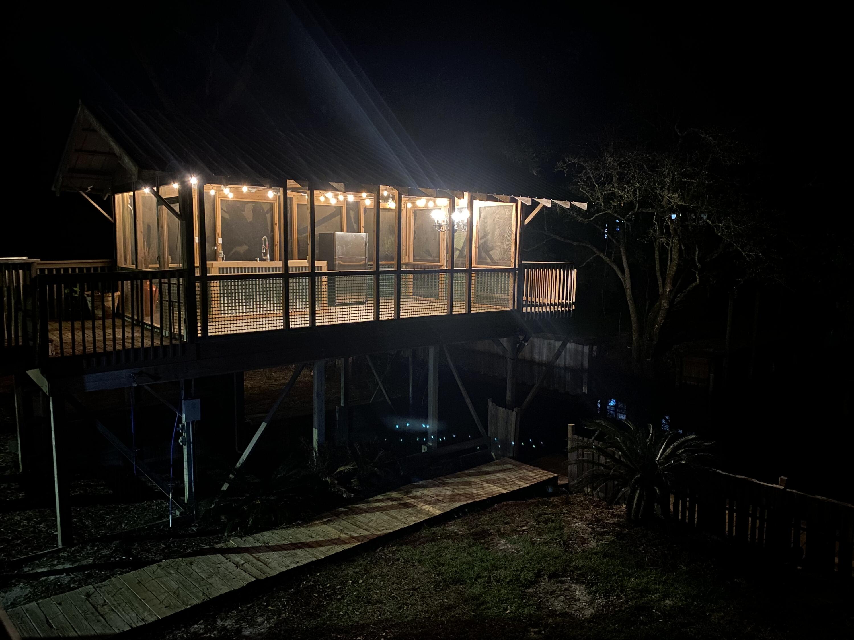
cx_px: 427
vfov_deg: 53.1
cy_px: 320
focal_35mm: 26
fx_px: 641
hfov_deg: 67.3
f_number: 1.8
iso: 320
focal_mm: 4.25
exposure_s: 1/4
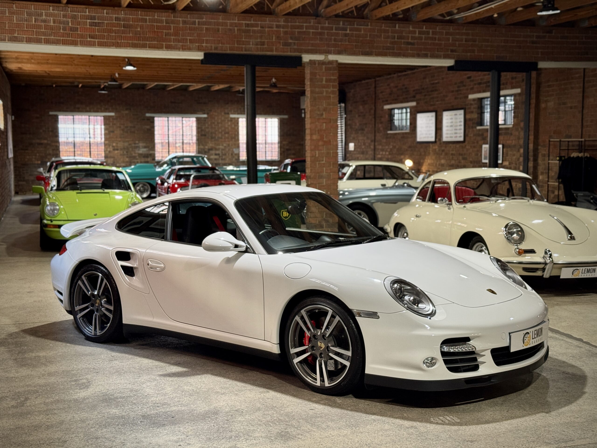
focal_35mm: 48
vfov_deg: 30.3
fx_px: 828
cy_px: 224
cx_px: 298
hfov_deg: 39.7
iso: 125
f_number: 1.78
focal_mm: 6.76
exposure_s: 1/50
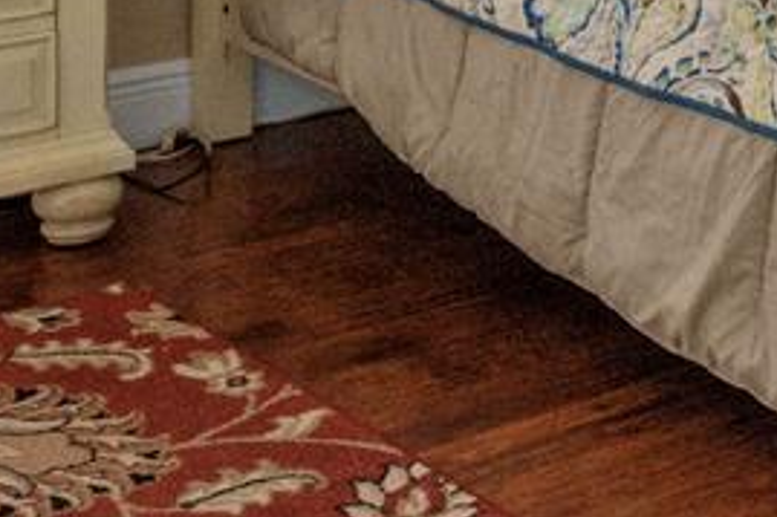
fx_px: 2049
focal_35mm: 95
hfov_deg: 20.1
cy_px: -497
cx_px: 939
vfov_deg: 12.7
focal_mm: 12
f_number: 8
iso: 1600
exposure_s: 1/50
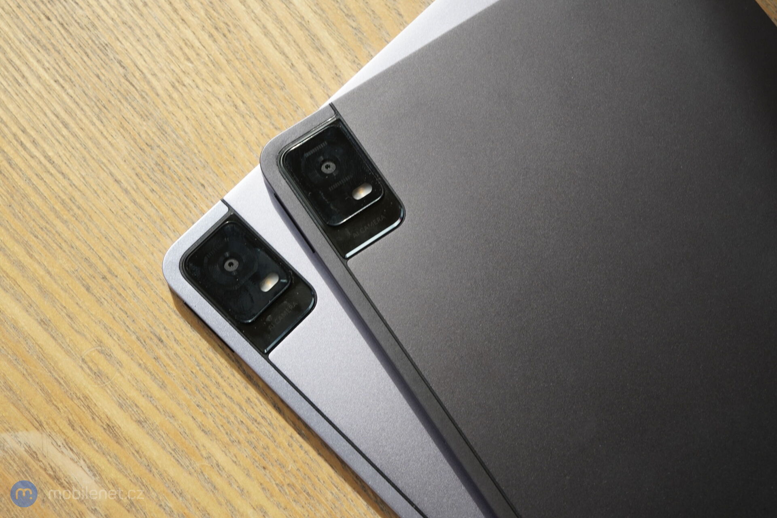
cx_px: 388
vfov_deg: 29.2
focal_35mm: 46
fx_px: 993
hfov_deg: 42.7
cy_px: 259
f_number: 10
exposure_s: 1/160
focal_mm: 46
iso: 800
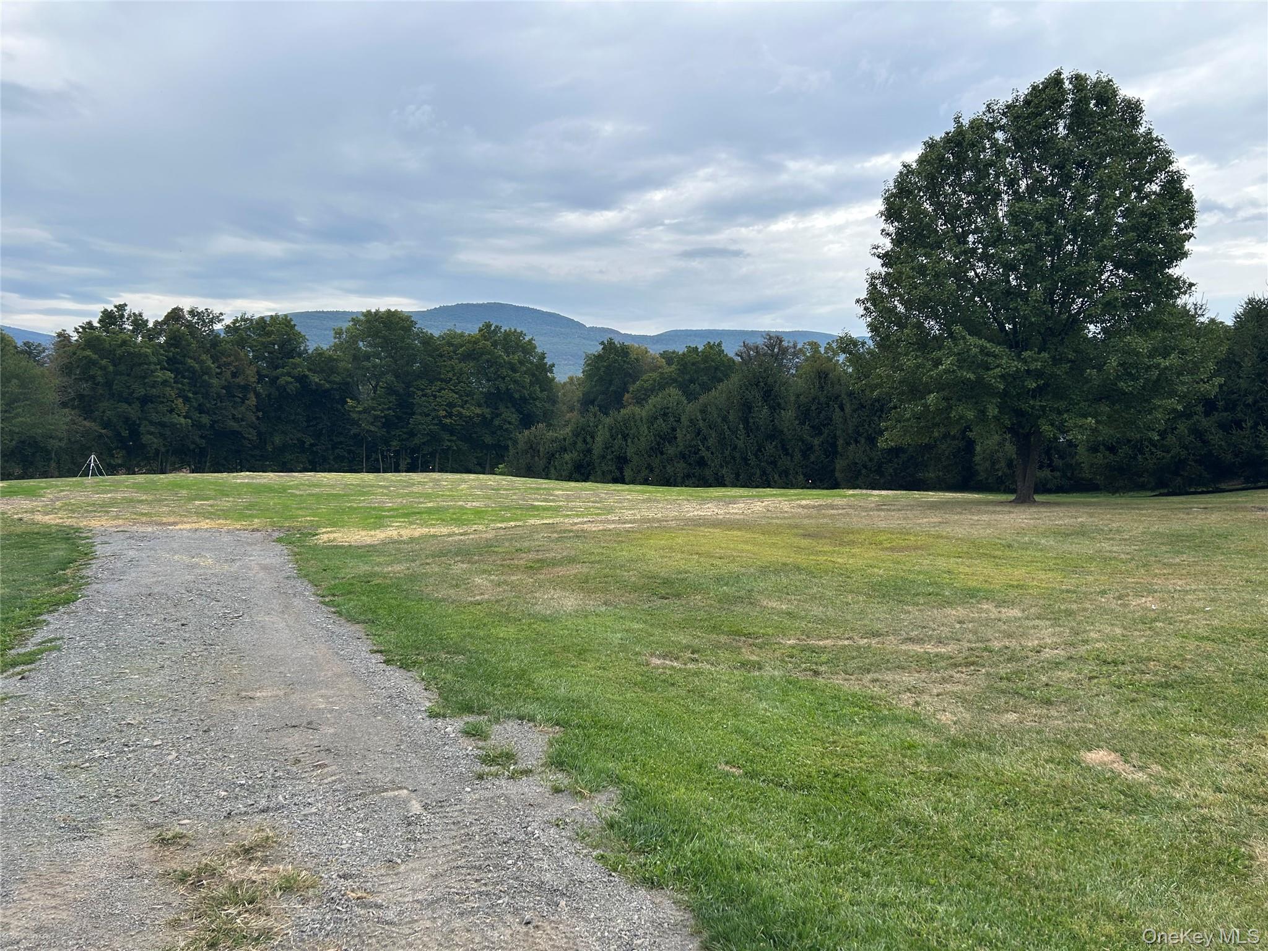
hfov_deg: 67.3
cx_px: 634
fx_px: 952
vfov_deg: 53.1
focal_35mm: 26
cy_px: 476
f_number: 1.5
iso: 50
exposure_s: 1/1280
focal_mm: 5.7
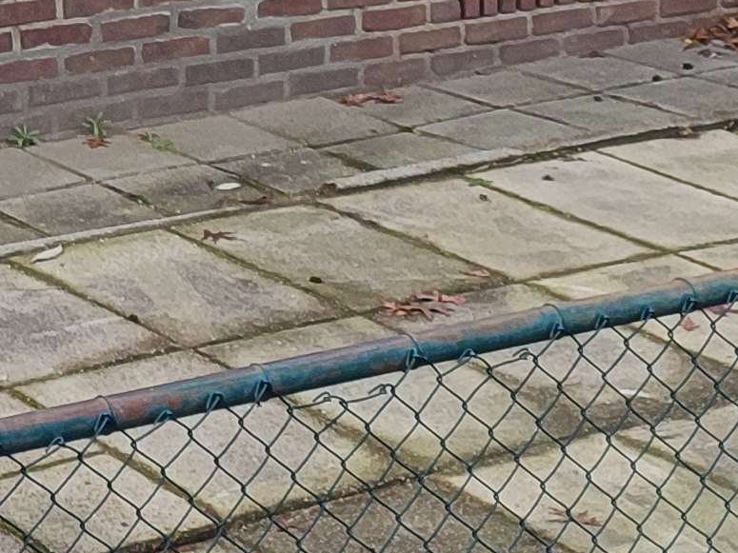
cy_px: -685
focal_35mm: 129
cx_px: -335
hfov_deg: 14.4
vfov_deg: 10.3
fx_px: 2750
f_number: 1.9
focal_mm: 6.04
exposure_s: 1/215
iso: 50
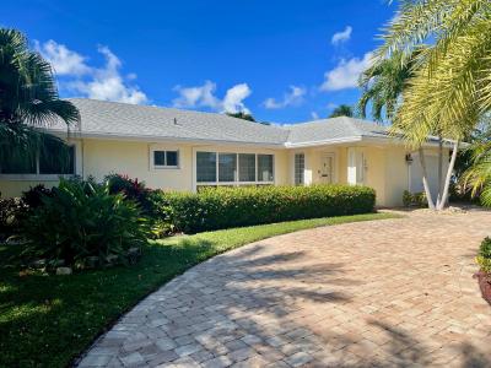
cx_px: 246
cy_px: 184
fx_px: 369
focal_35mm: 26
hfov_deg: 67.3
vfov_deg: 53.1
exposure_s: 1/3401
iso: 32
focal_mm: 4.2
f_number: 1.6
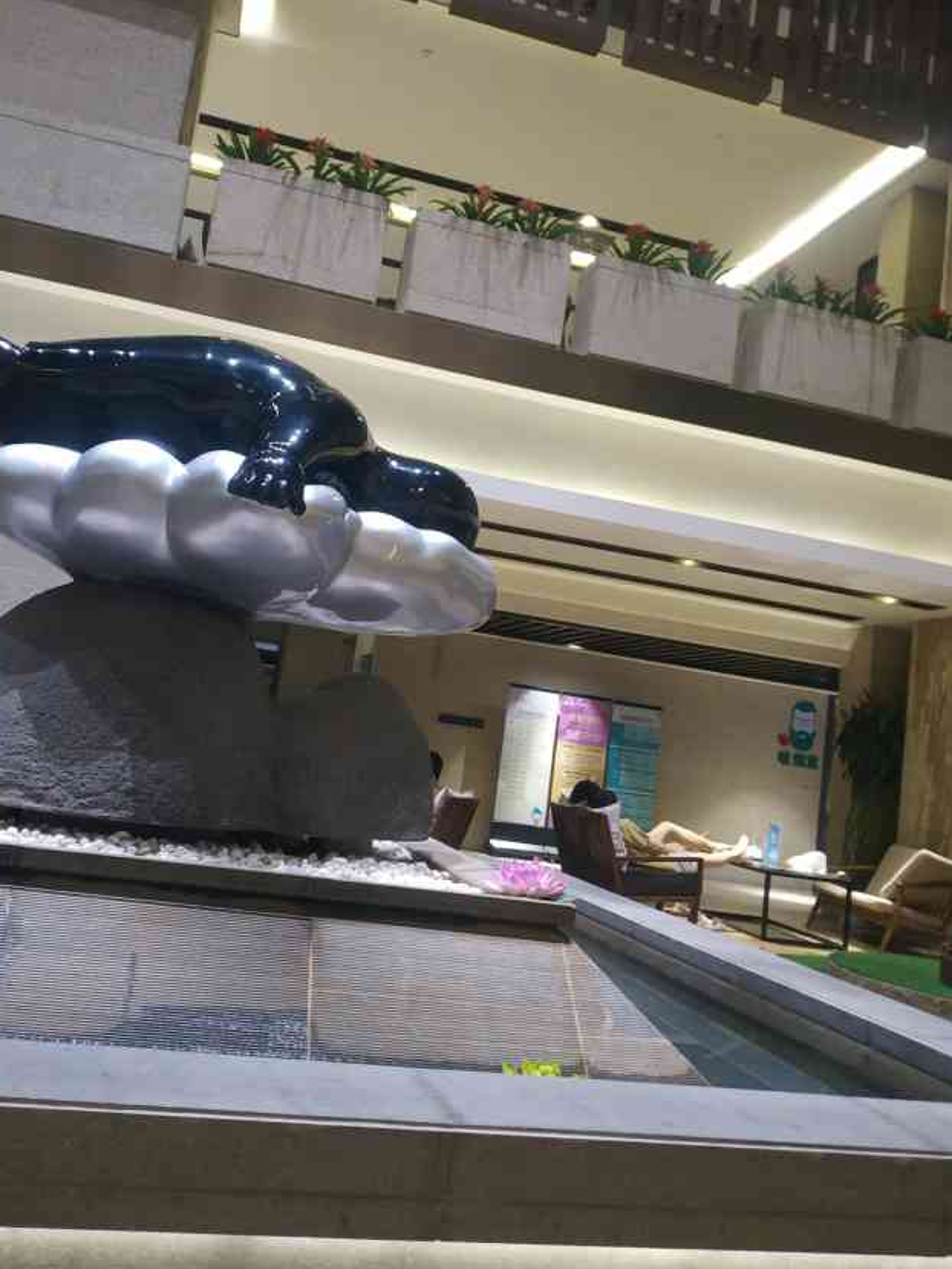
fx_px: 1320
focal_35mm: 36
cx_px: 450
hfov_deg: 39.7
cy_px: 590
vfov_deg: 51.3
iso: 807
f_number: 2
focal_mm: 4.5
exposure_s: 1/17
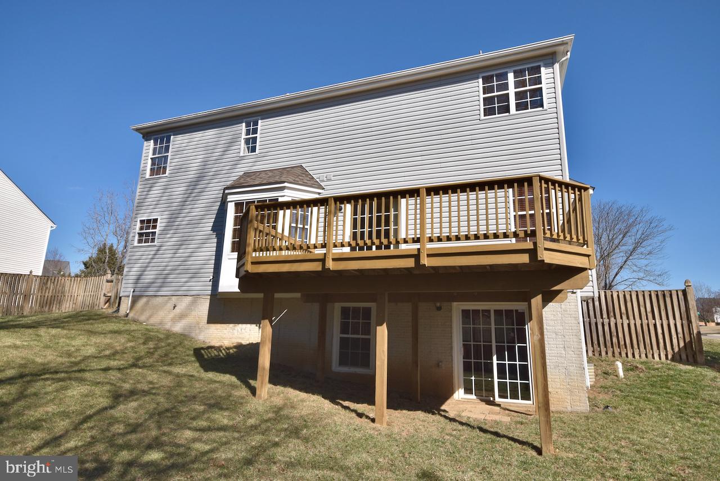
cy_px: 240
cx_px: 360
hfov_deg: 85.4
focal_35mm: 20
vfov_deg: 63.2
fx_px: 390
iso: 400
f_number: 11
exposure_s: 1/500
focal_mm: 13
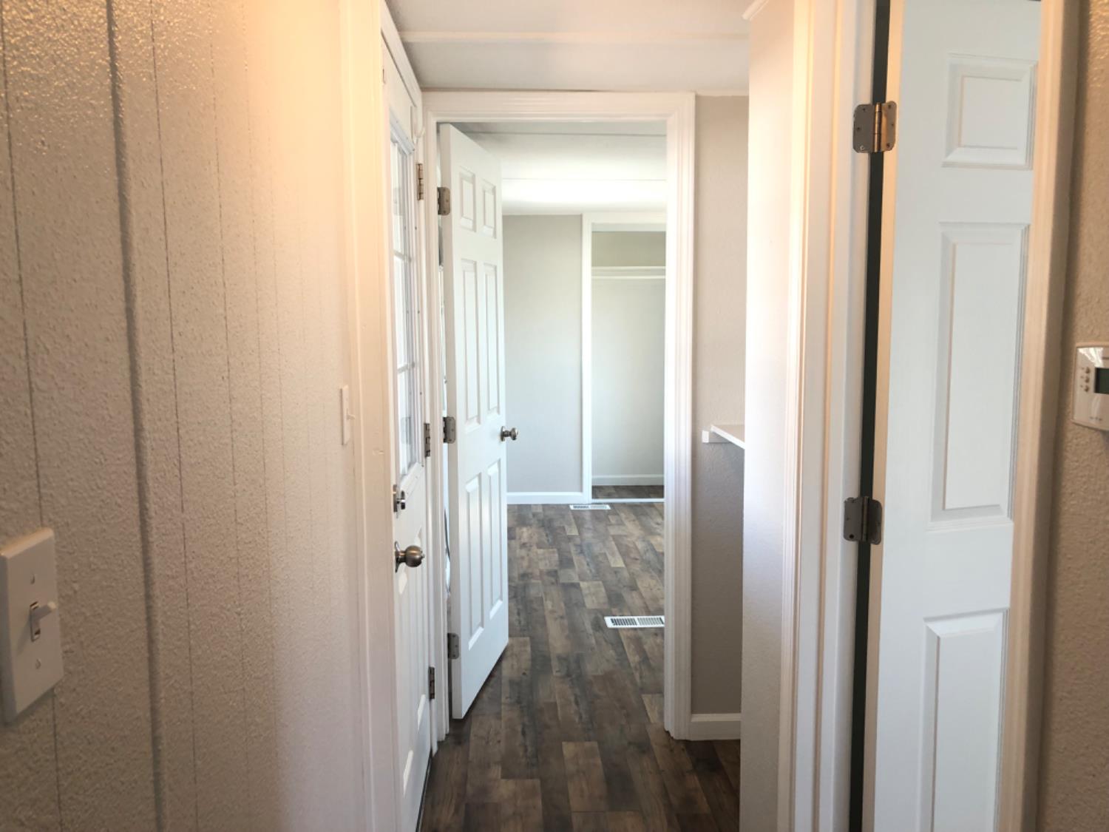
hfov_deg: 63.4
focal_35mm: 28
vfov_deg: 49.7
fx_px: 897
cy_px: 416
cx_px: 554
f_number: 1.8
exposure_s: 1/40
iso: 25
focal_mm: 4
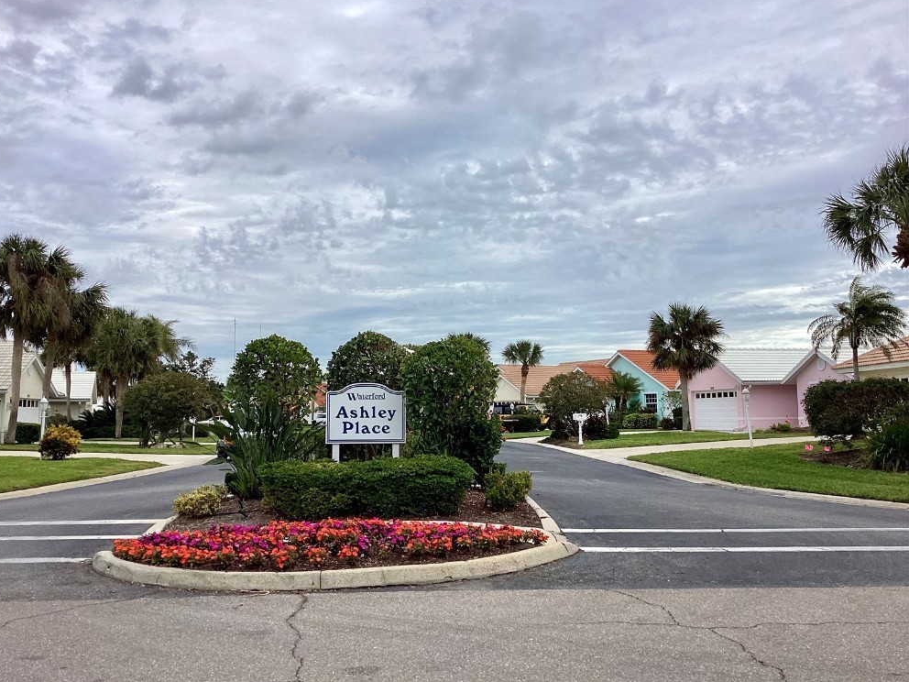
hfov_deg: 56.8
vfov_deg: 44.2
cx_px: 441
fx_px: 840
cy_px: 339
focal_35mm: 32
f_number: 2.4
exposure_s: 1/1812
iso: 25
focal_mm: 3.3
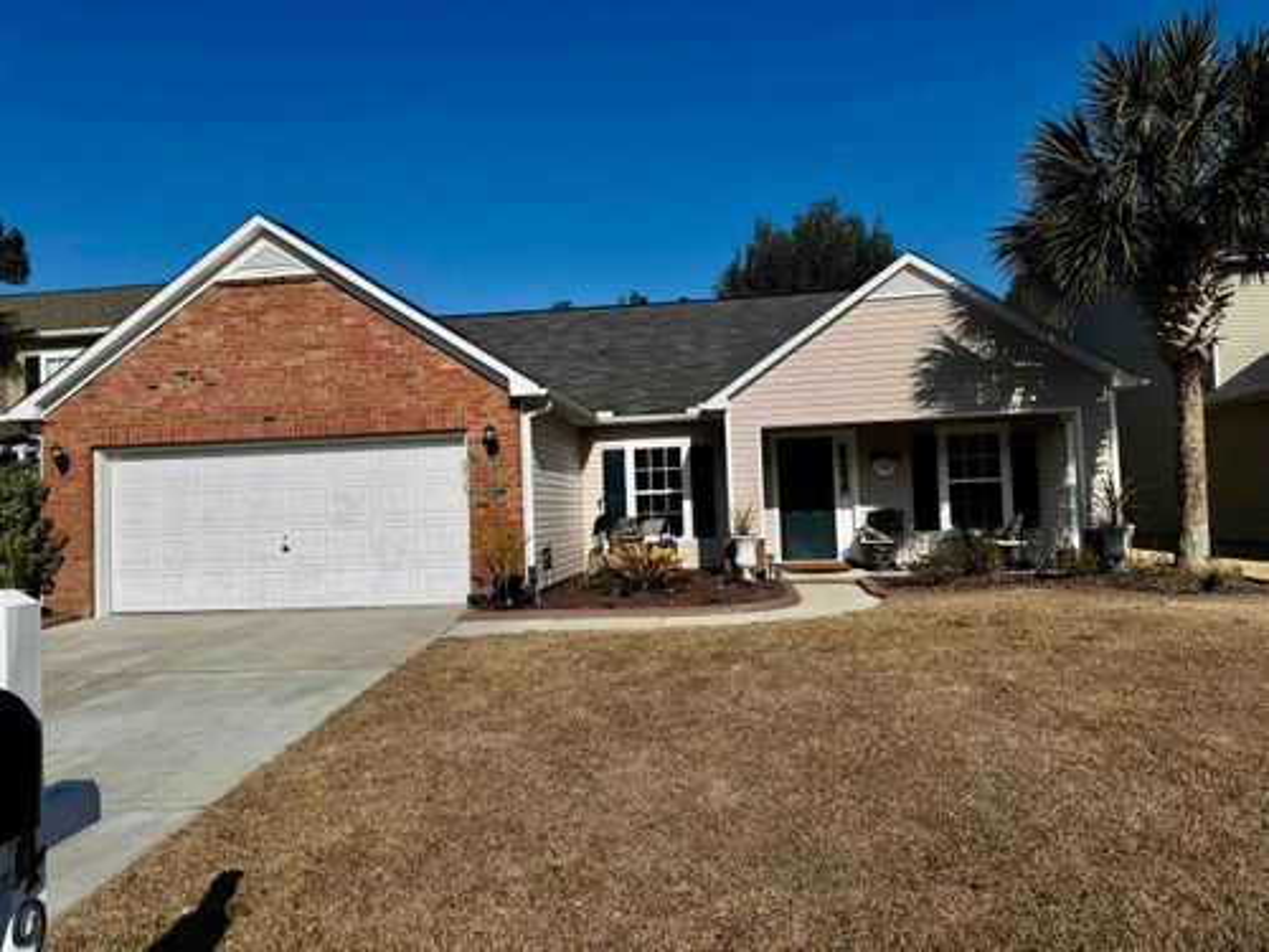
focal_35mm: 24
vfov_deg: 56.8
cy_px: 476
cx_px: 634
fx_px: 880
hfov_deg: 71.6
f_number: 1.78
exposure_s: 1/10417
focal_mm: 6.76
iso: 80
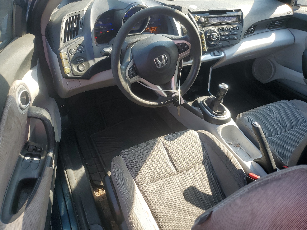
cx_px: 154
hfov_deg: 67.3
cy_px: 115
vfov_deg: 53.1
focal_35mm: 26
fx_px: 231
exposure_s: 1/417
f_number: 1.5
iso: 50
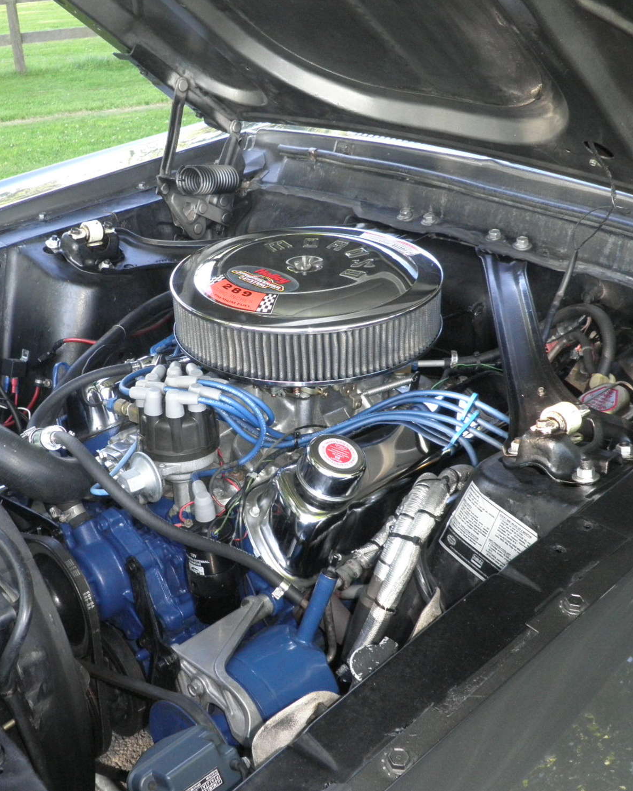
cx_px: 239
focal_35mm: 42
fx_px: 983
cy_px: 393
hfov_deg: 35.5
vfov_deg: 43.8
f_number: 3.7
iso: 160
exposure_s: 1/50
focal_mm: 5.9
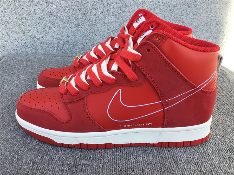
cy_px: 88
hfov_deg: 58.4
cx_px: 117
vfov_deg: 45.4
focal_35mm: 31
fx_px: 210
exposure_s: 1/289
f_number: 2.4
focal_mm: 3.3
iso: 25
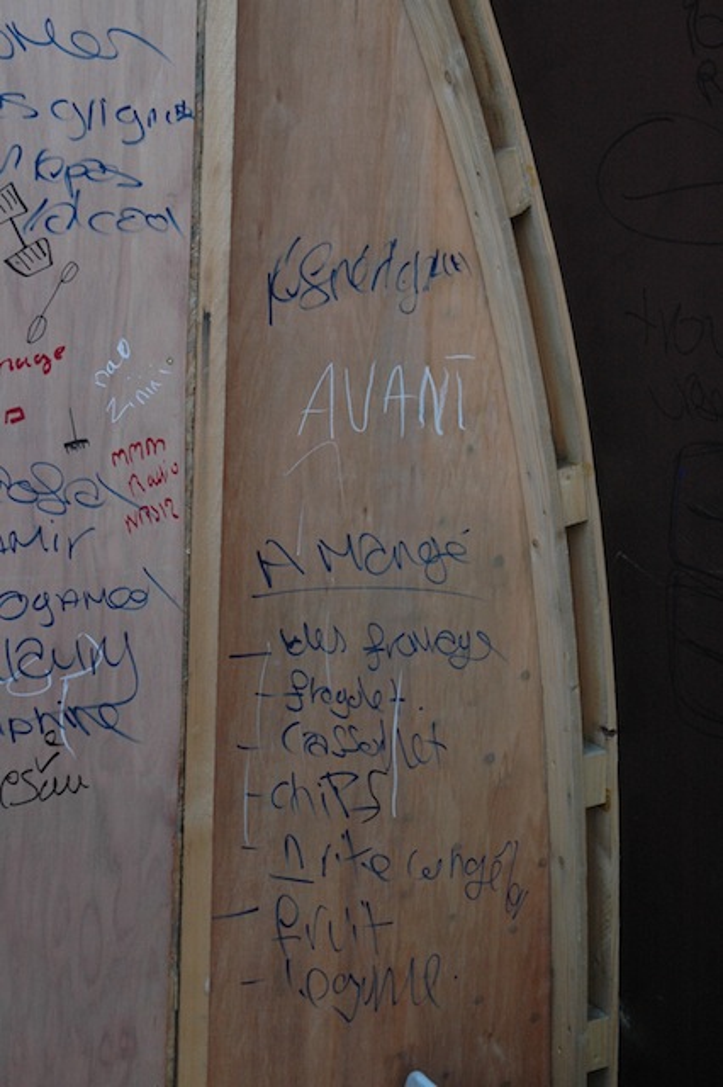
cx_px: 362
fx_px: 1583
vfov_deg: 37.9
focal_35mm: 52
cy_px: 544
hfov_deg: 25.7
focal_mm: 35
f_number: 4.2
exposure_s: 1/160
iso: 800
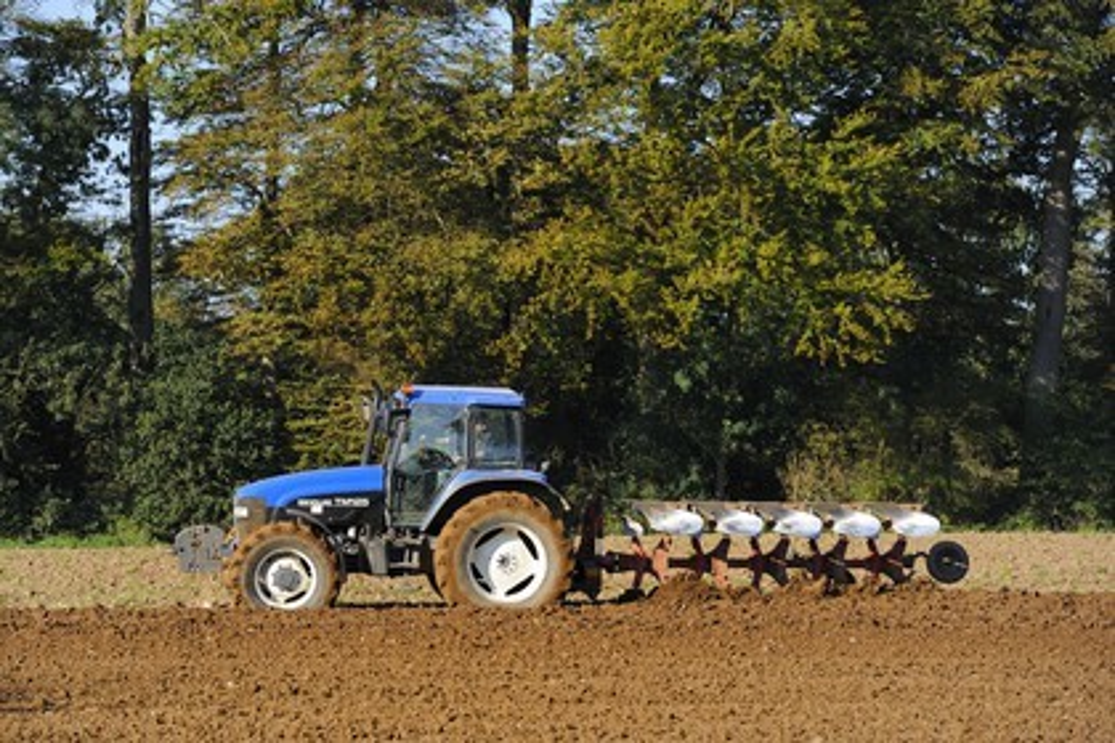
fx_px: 6194
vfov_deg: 6.9
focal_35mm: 200
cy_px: 372
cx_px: 558
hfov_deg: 10.3
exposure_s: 1/250
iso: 200
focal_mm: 200
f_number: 8
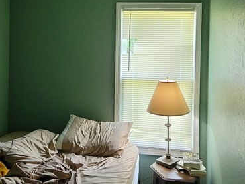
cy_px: 41
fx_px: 255
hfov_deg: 51.4
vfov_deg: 38.3
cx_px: 122
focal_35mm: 36
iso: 320
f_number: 2.2
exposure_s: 1/40
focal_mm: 2.2
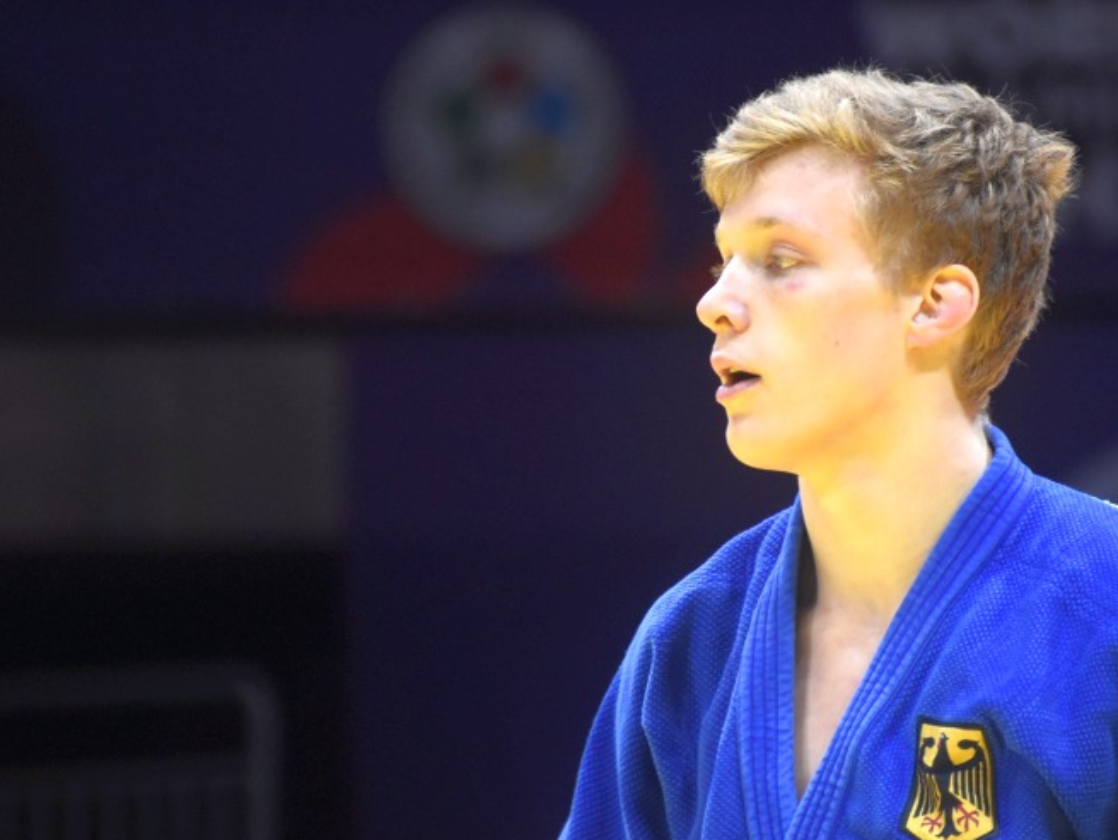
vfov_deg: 2.2
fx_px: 21845
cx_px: 684
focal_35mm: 676
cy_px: 458
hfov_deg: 2.9
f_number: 6.3
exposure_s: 1/400
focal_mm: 300
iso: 1600
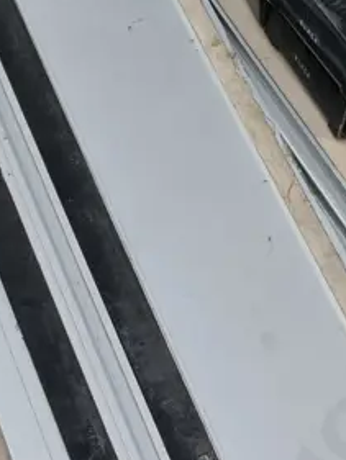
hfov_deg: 16.2
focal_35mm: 91
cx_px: 238
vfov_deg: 19.9
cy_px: 583
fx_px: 1212
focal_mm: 7
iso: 64
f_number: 1.8
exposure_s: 1/100
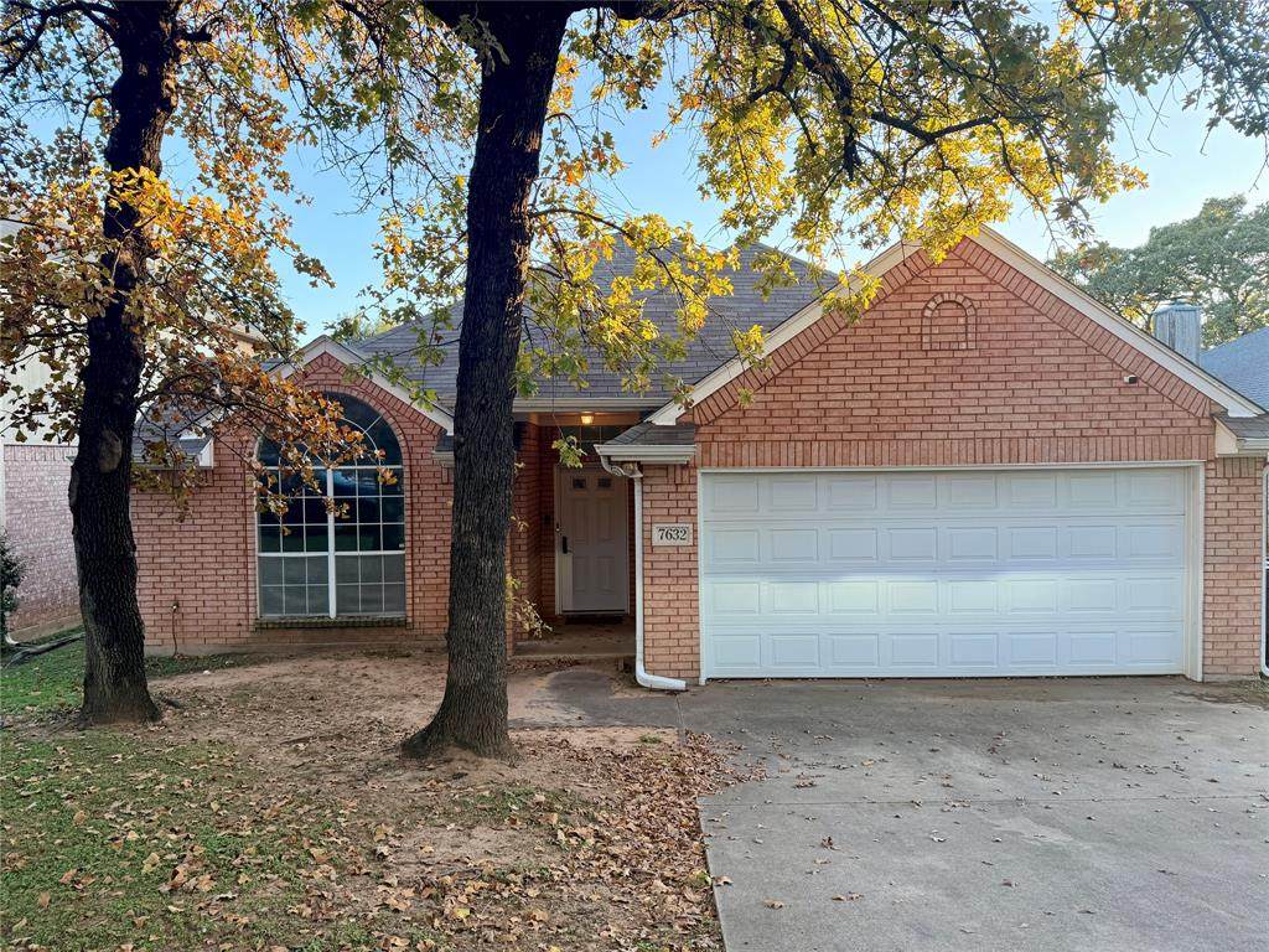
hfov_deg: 71.6
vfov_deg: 56.8
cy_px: 476
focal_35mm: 24
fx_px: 880
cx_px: 634
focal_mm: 6.76
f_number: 1.78
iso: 100
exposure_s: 1/297
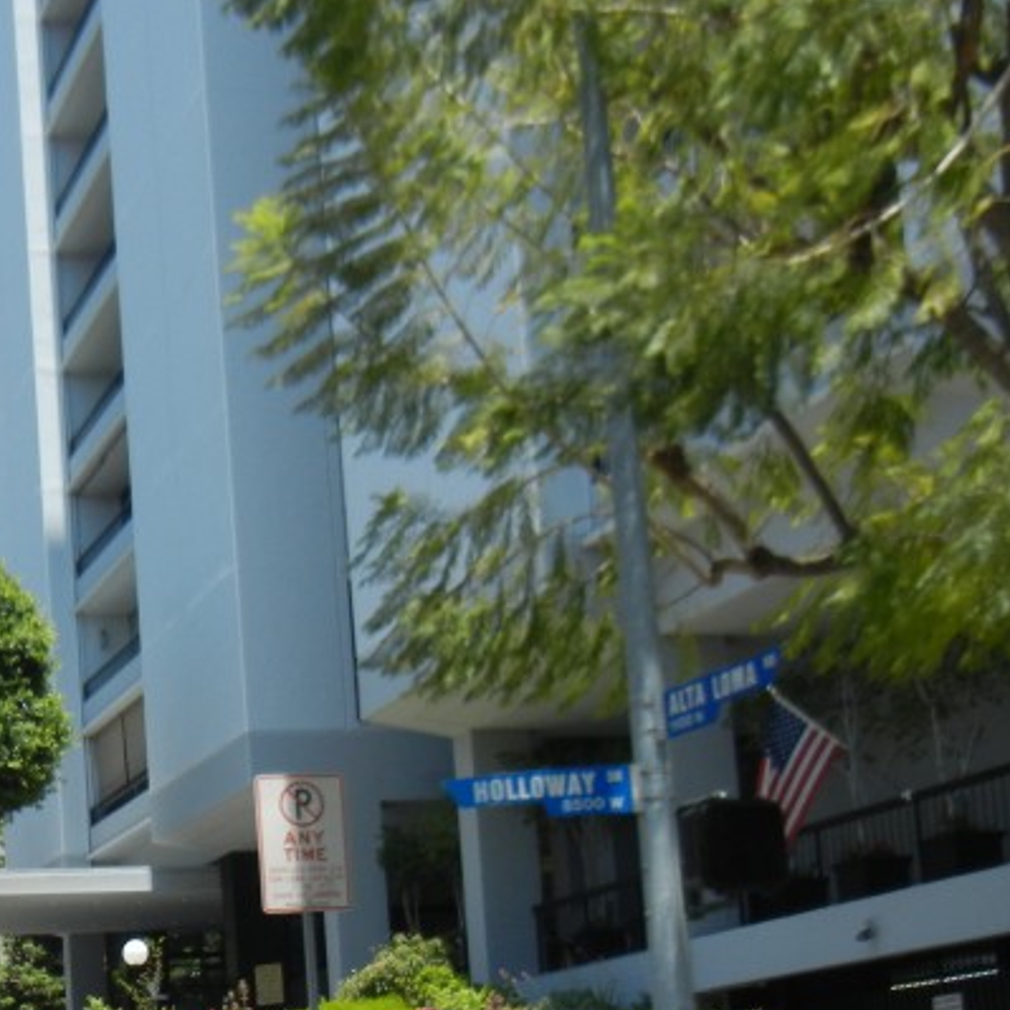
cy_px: 962
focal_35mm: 68
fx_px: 2245
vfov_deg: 24.4
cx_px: -20
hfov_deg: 24.1
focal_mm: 5.4
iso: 160
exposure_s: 1/252
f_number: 7
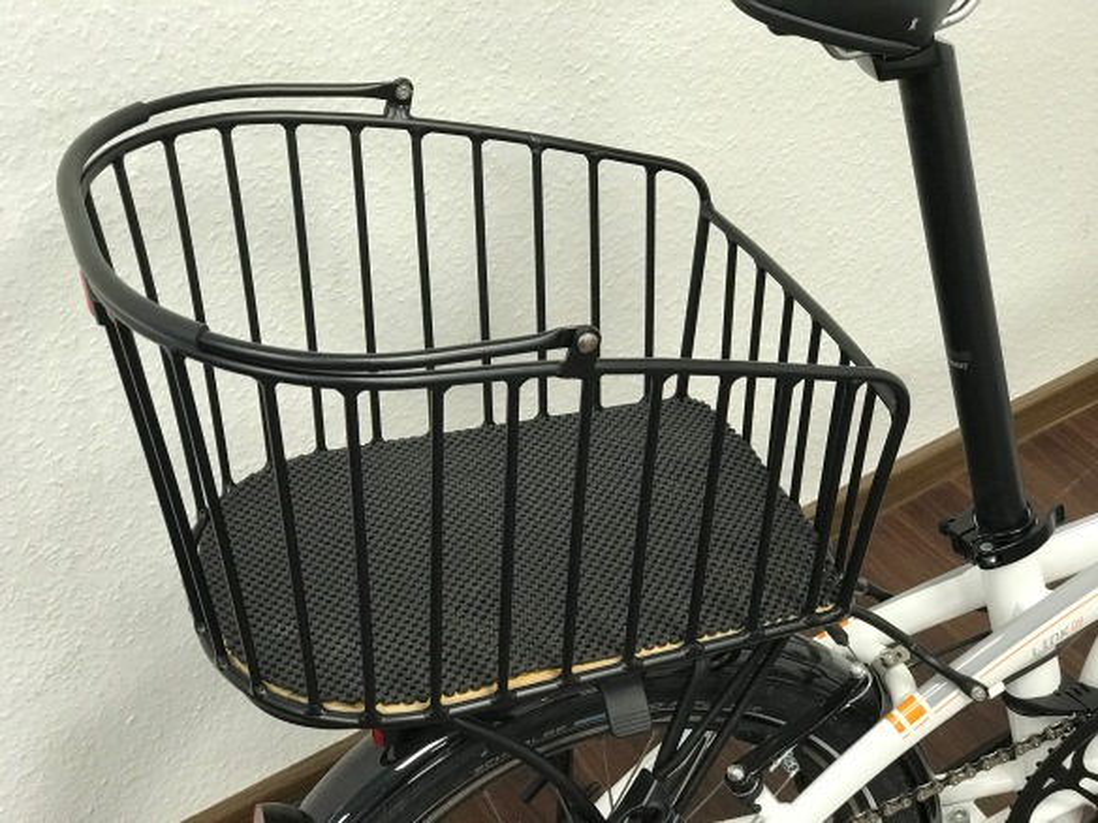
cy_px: 412
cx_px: 549
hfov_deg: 33.8
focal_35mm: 57
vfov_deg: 25.7
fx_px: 1808
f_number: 2.8
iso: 100
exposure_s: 1/50
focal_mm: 6.6
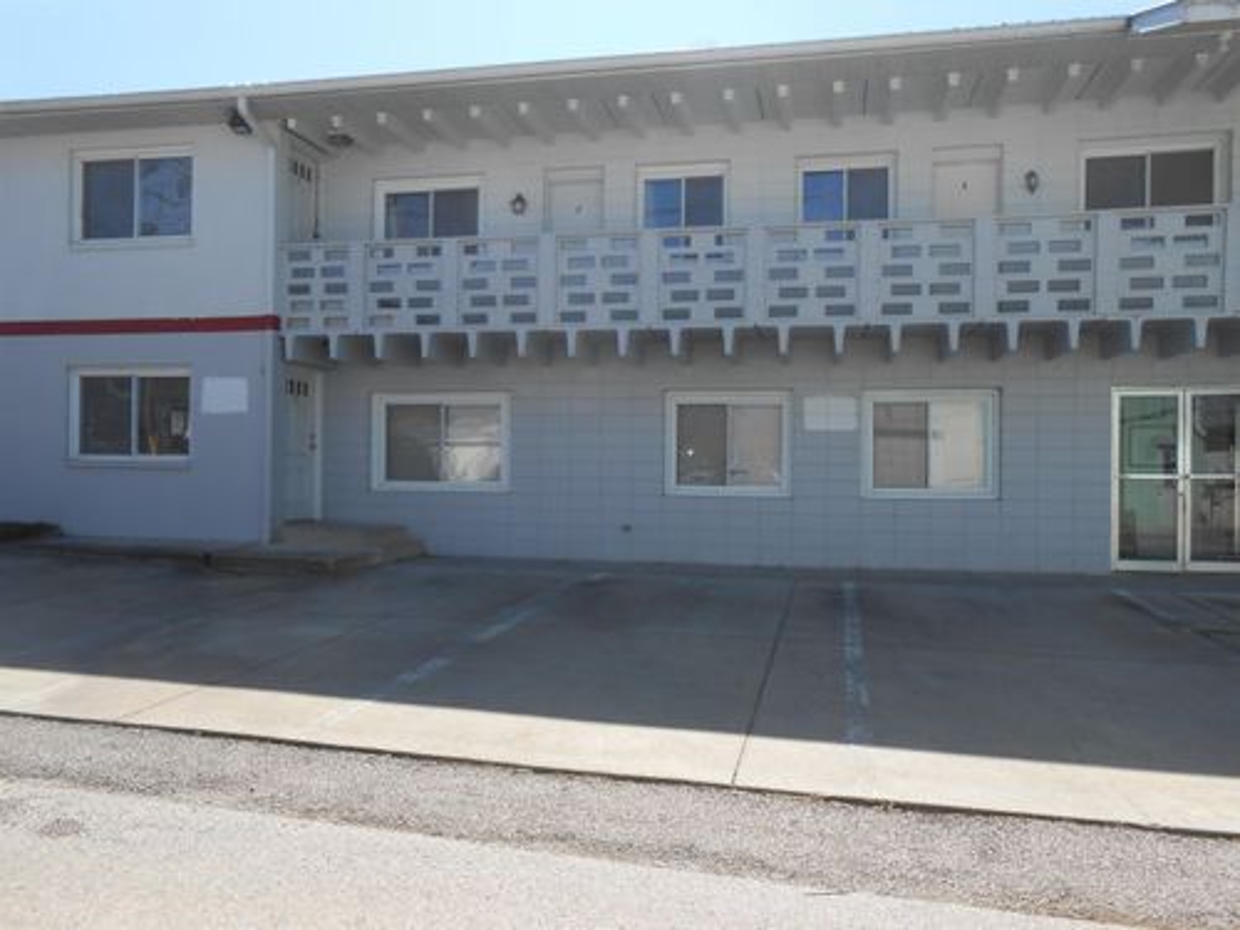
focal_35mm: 26
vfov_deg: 53.1
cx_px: 620
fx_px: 931
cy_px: 465
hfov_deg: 67.3
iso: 80
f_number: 3.5
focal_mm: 4.6
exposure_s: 1/640
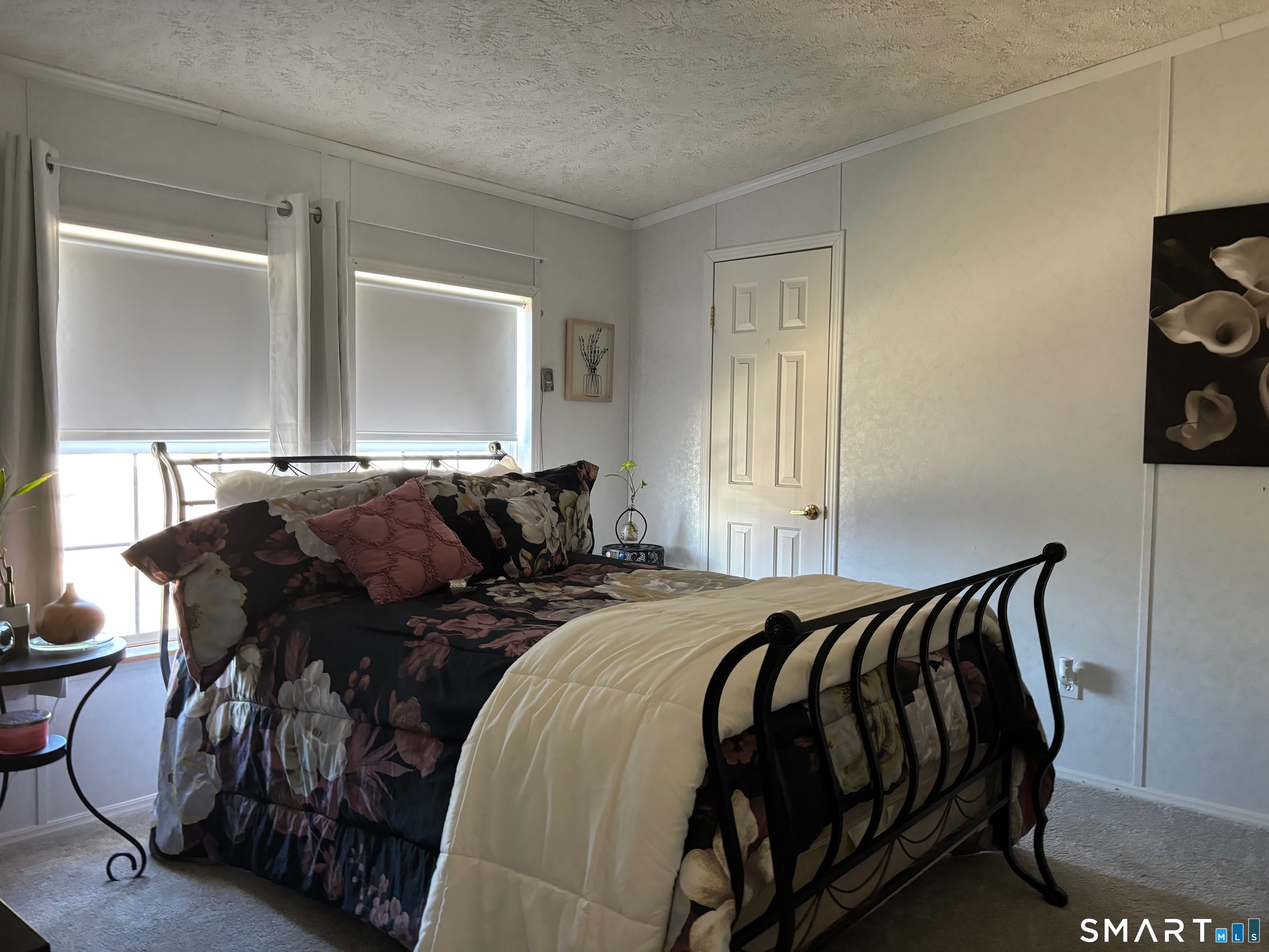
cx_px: 634
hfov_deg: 67.3
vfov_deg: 53.1
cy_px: 476
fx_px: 953
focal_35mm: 26
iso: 320
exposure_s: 1/60
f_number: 1.6
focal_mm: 5.96
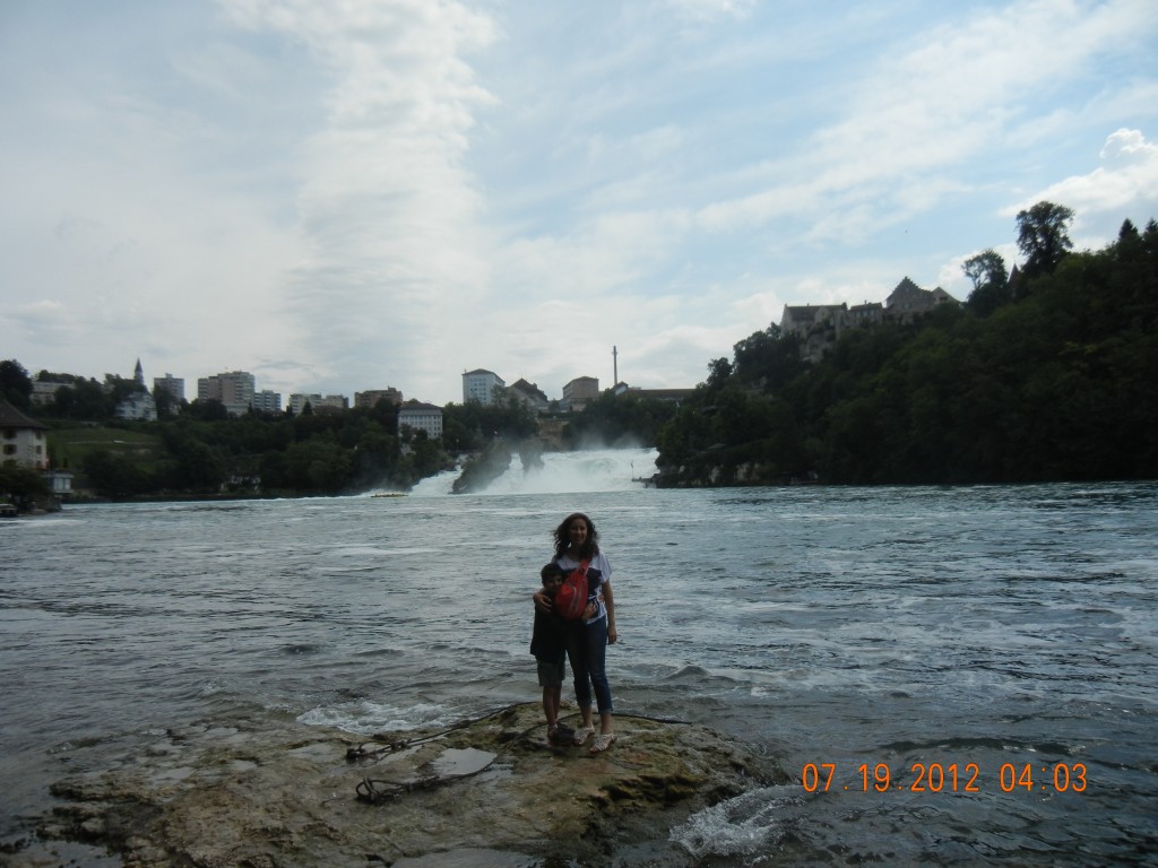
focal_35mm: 30
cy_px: 434
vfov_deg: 46.8
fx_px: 1004
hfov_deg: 60.0
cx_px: 579
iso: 160
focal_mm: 5.4
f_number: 7
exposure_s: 1/693
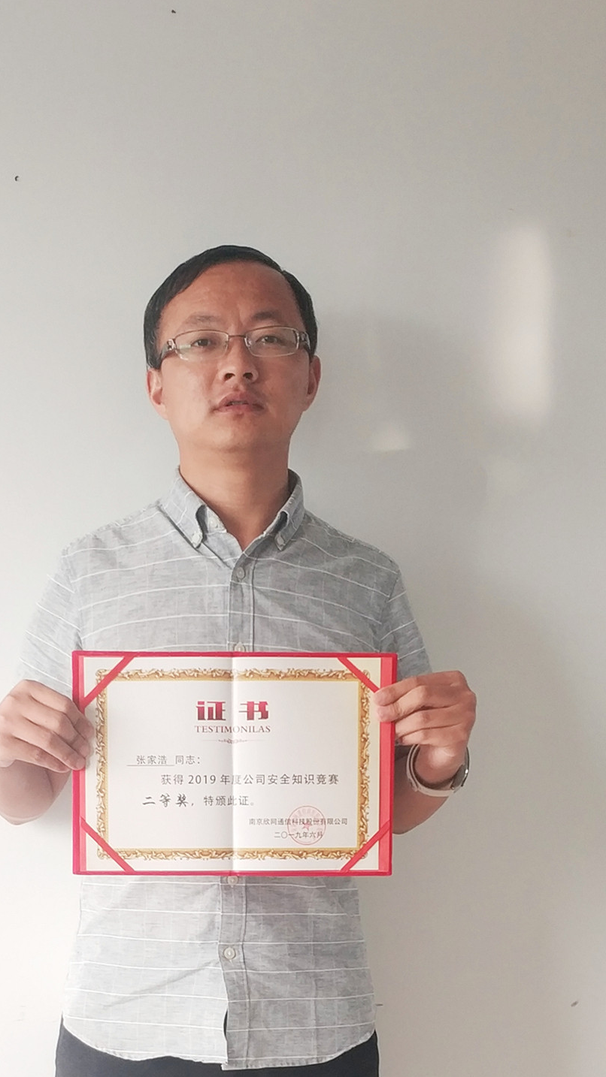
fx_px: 1000
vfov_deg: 56.6
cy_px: 538
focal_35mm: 35
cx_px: 254
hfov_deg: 33.6
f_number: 2
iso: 147
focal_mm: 4.5
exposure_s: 1/50
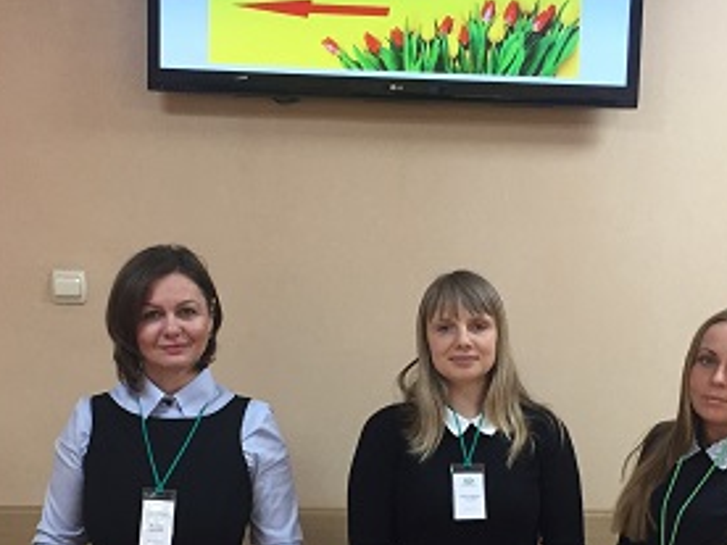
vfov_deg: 23.0
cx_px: 416
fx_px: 1323
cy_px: 413
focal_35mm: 63
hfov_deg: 30.7
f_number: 2.2
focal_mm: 4.15
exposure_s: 1/33
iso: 80
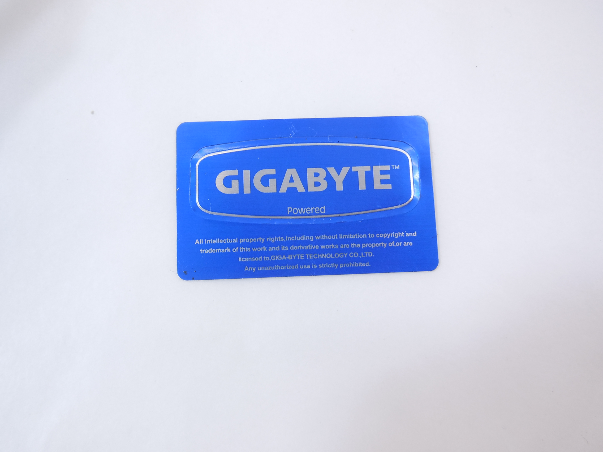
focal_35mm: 30
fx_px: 523
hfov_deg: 60.0
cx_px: 302
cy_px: 226
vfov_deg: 46.8
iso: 125
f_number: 3.2
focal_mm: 5.3
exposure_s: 1/40
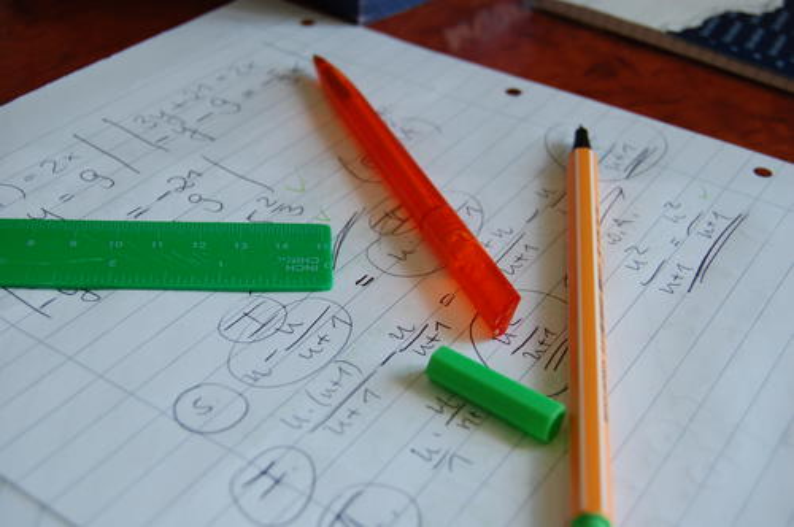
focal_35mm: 52
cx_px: 397
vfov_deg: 25.7
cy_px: 264
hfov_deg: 37.9
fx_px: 1156
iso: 400
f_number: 5.6
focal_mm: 35
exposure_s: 1/60
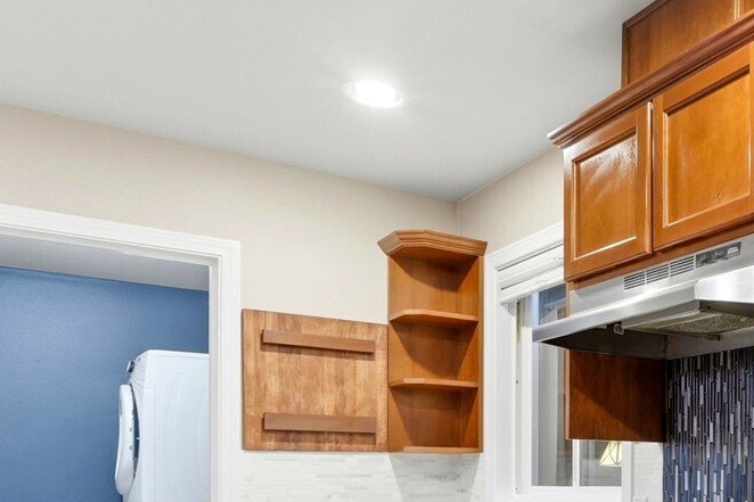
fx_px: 885
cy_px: 485
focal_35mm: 42
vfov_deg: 29.8
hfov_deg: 41.1
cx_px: 730
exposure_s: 1/200
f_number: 9
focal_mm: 16.5
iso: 1250
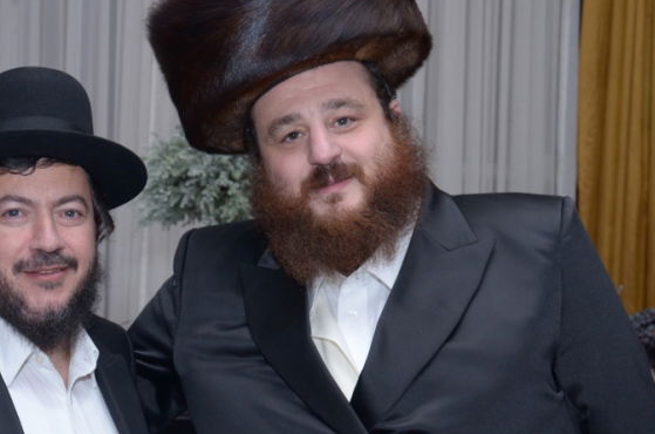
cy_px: 300
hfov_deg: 23.0
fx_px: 1597
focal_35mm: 88
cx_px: 197
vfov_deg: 15.4
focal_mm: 32
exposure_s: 1/160
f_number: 5.6
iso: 800
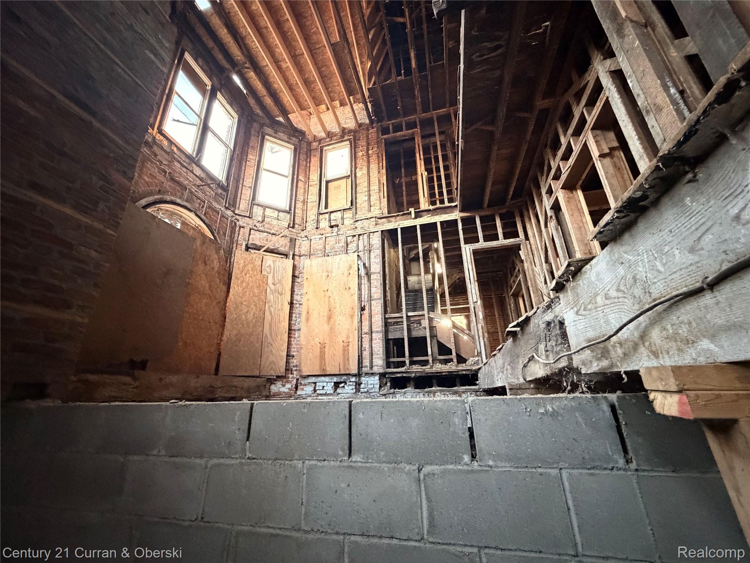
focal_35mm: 14
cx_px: 375
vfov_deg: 85.7
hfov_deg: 102.1
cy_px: 282
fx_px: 303
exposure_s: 1/56
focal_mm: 2.22
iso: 1250
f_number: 2.2
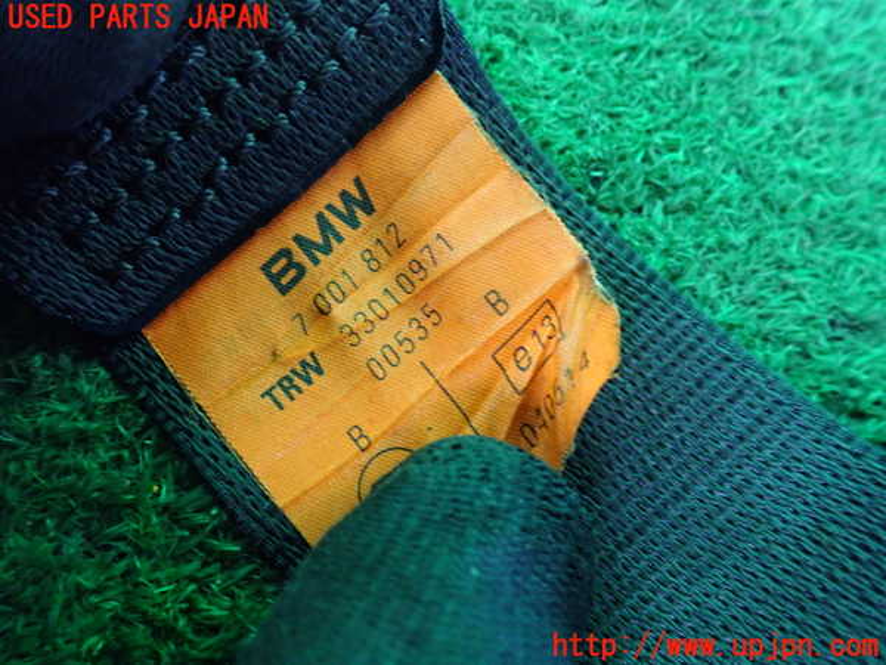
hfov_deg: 60.0
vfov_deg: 46.8
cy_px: 332
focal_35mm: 30
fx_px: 768
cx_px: 443
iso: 800
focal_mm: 5.4
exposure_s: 1/20
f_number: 2.3
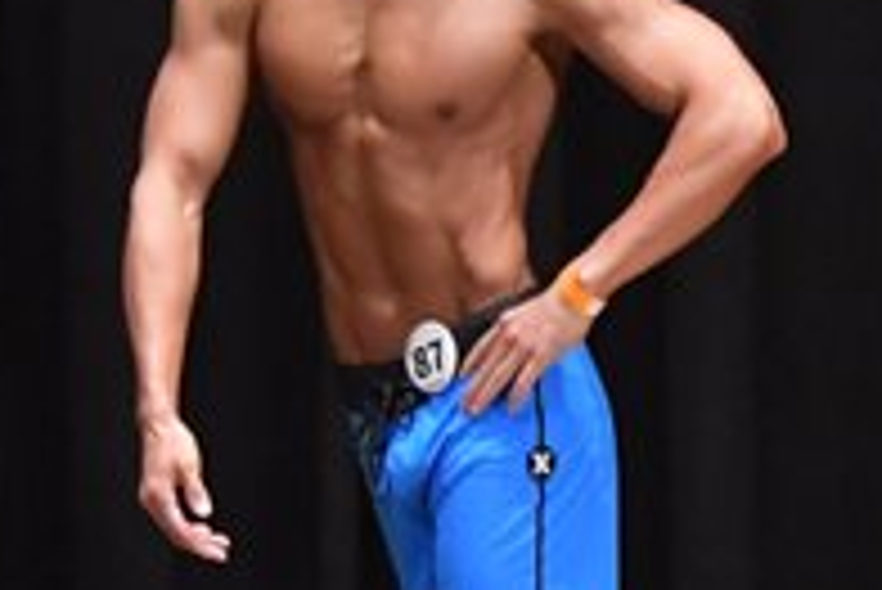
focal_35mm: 738
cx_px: 1172
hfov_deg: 2.8
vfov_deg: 1.9
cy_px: 518
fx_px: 18094
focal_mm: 125
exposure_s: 1/400
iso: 6400
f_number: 5.6
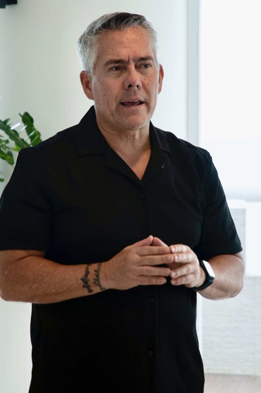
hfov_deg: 9.0
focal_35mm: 152
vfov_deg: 13.6
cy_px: 174
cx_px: 129
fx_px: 1653
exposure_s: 1/60
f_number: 5.6
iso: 160
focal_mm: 85
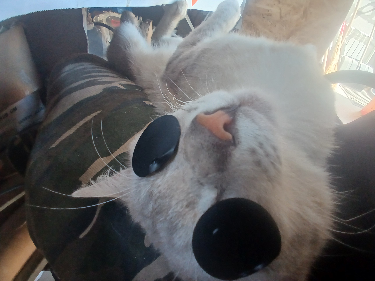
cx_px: 188
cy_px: 140
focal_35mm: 17
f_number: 2.2
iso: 100
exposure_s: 1/50
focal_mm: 1.4
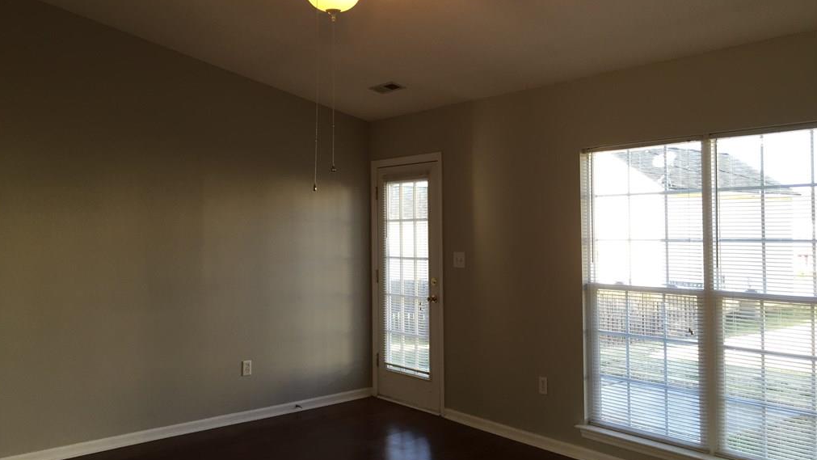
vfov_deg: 36.7
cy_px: 226
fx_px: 693
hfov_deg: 61.0
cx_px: 406
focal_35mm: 32
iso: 50
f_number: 2.2
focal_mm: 4.15
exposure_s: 1/120
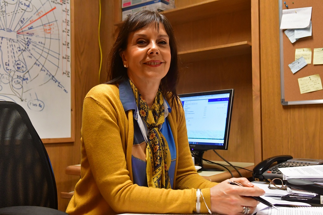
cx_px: 162
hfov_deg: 49.6
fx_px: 350
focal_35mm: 39
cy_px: 108
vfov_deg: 34.2
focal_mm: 26
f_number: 4.5
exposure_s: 1/160
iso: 4000
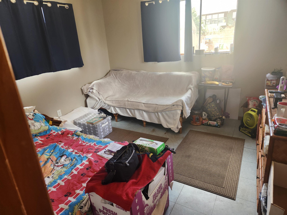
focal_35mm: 23
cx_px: 144
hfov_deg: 73.9
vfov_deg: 58.9
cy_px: 108
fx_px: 191
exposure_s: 1/120
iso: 200
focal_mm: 5.4
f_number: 1.8
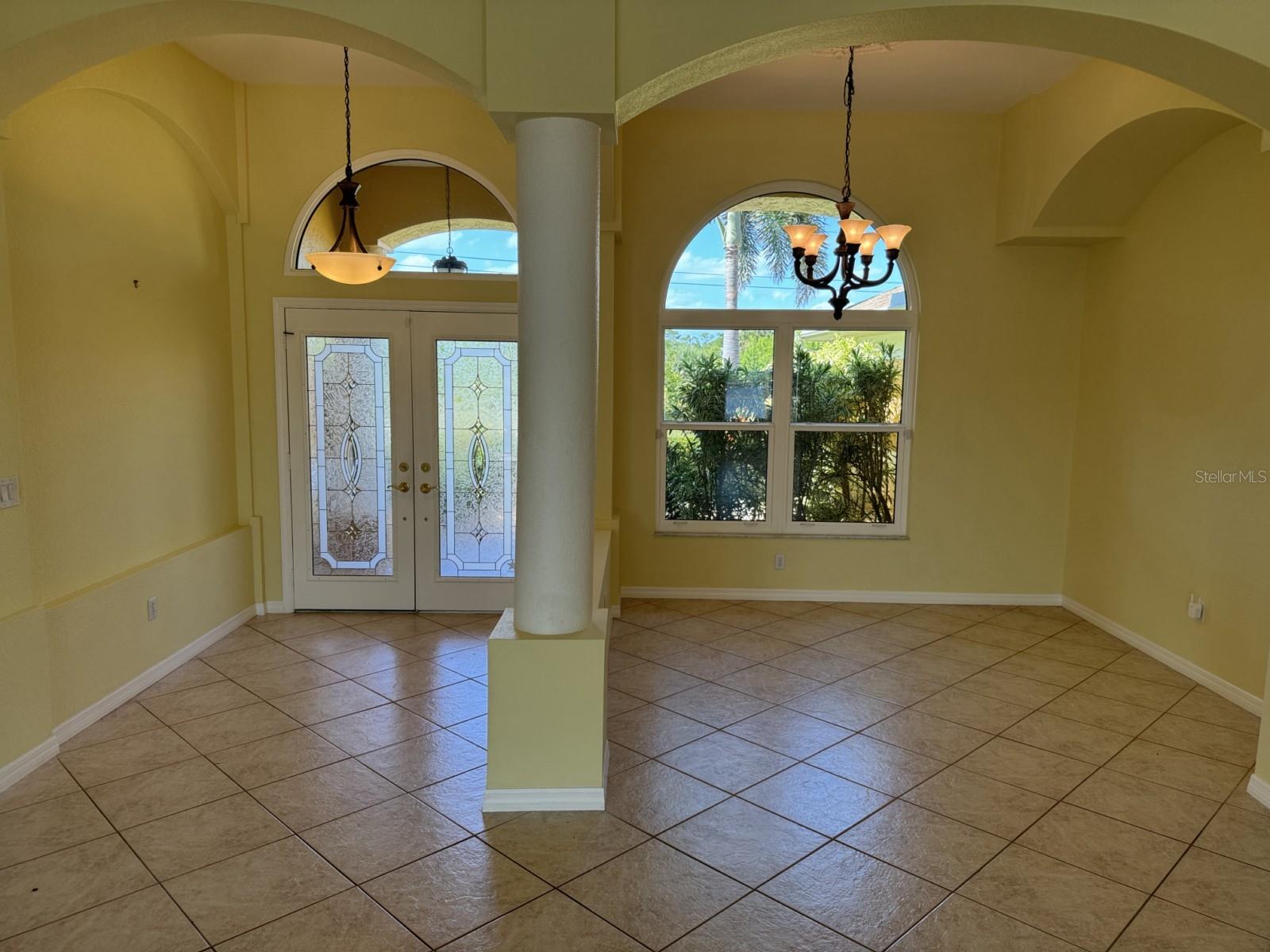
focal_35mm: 24
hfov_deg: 71.6
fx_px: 881
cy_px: 476
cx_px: 635
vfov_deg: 56.8
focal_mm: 6.76
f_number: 1.78
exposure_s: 1/211
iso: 64
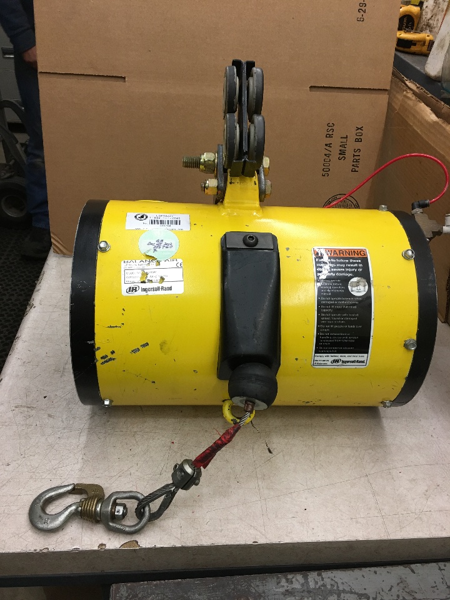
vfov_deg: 61.7
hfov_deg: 48.2
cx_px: 225
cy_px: 300
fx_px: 503
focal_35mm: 29
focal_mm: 4.15
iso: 32
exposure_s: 1/15
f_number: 2.2
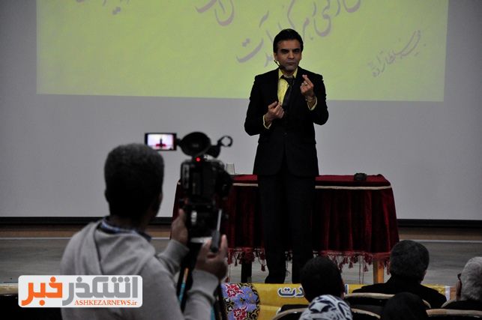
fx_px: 2106
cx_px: 241
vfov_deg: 8.7
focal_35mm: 158
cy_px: 160
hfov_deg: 13.1
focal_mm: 105
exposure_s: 1/125
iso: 3200
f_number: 5.6
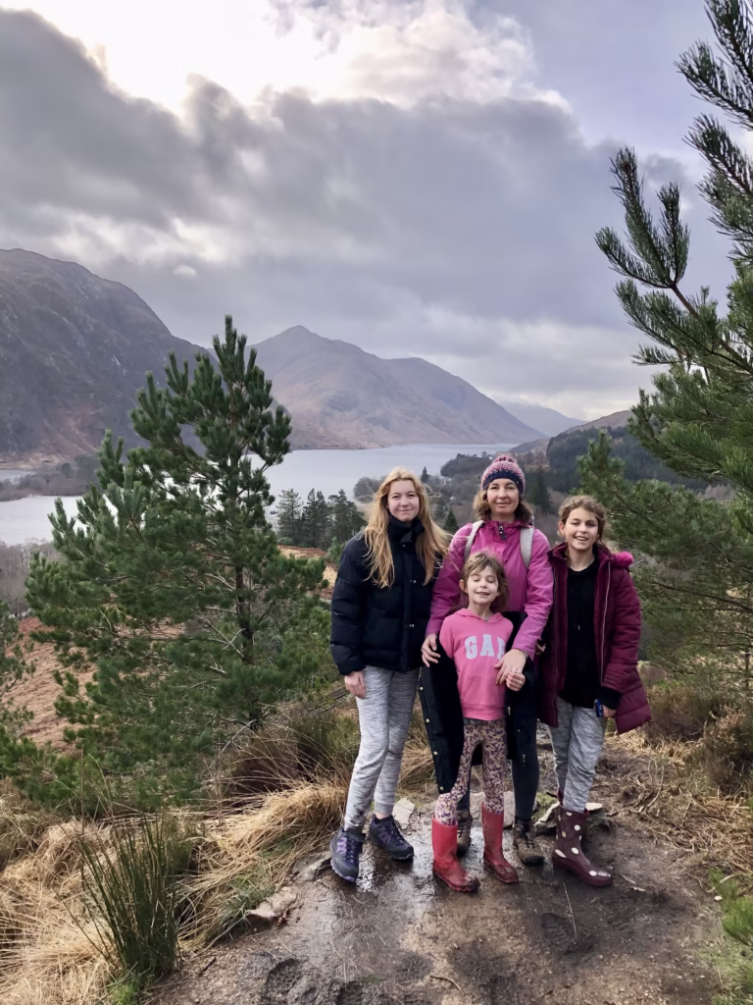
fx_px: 812
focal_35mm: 28
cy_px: 502
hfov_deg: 49.7
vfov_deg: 63.4
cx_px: 376
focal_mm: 3.99
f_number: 1.8
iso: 20
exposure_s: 1/666
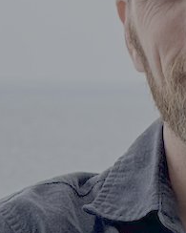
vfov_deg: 2.4
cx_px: 220
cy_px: 420
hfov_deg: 1.9
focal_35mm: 820
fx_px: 5646
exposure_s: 1/1271
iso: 64
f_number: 2.8
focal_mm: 15.66
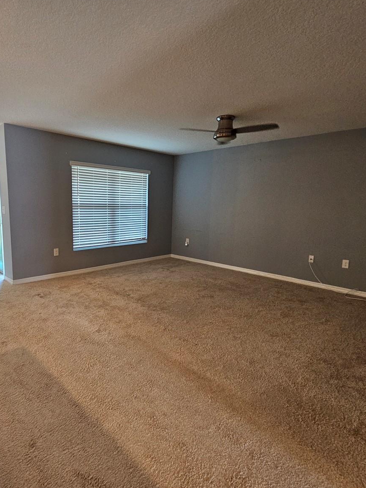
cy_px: 247
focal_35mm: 18
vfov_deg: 87.7
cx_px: 146
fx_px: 254
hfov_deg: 70.8
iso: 320
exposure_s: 1/40
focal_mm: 2.2
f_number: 2.2
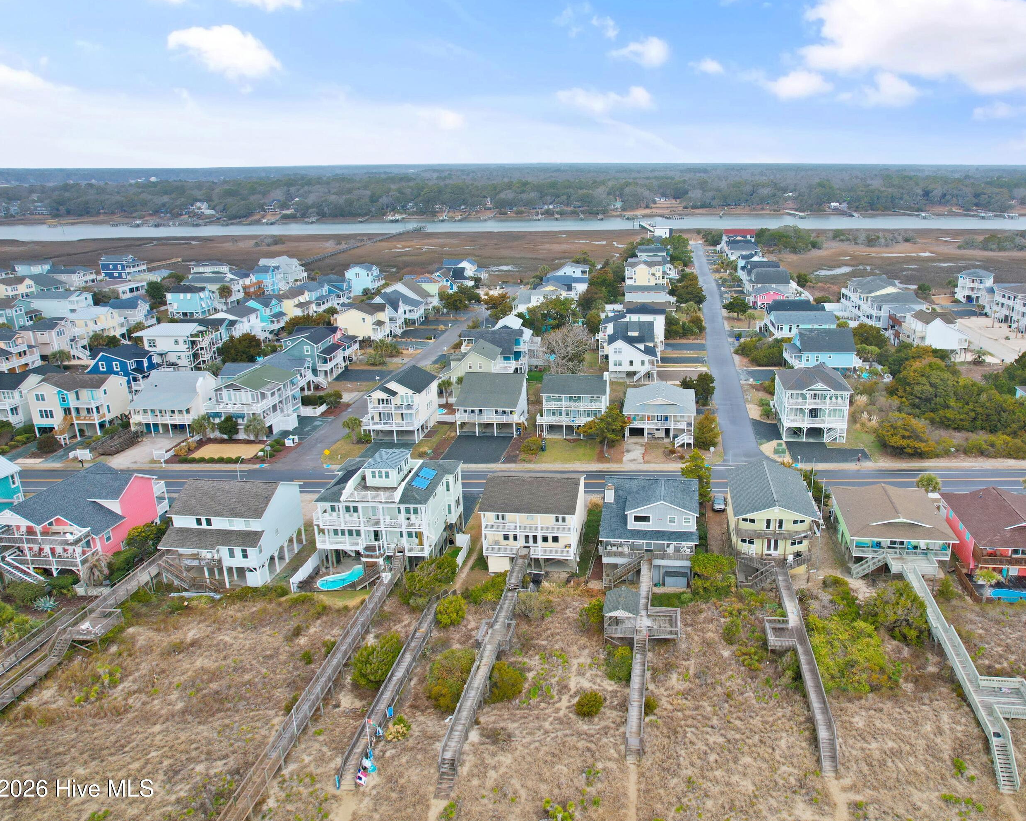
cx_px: 598
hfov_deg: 67.6
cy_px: 412
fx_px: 759
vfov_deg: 56.8
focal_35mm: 25
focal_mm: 8.38
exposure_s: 1/160
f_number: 2.8
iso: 140
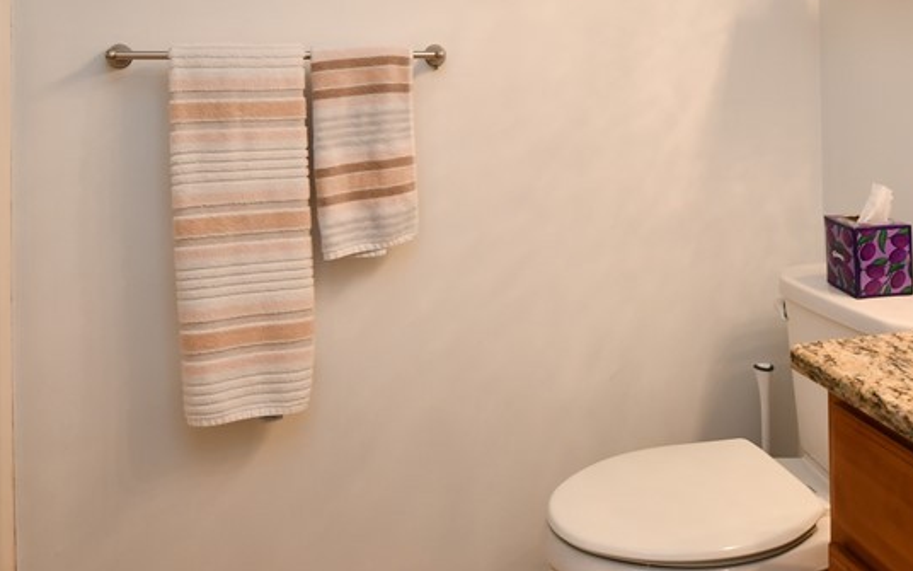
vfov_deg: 37.6
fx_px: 771
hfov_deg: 60.9
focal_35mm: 31
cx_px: 526
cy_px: 44
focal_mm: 10
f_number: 4
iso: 280
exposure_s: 1/60
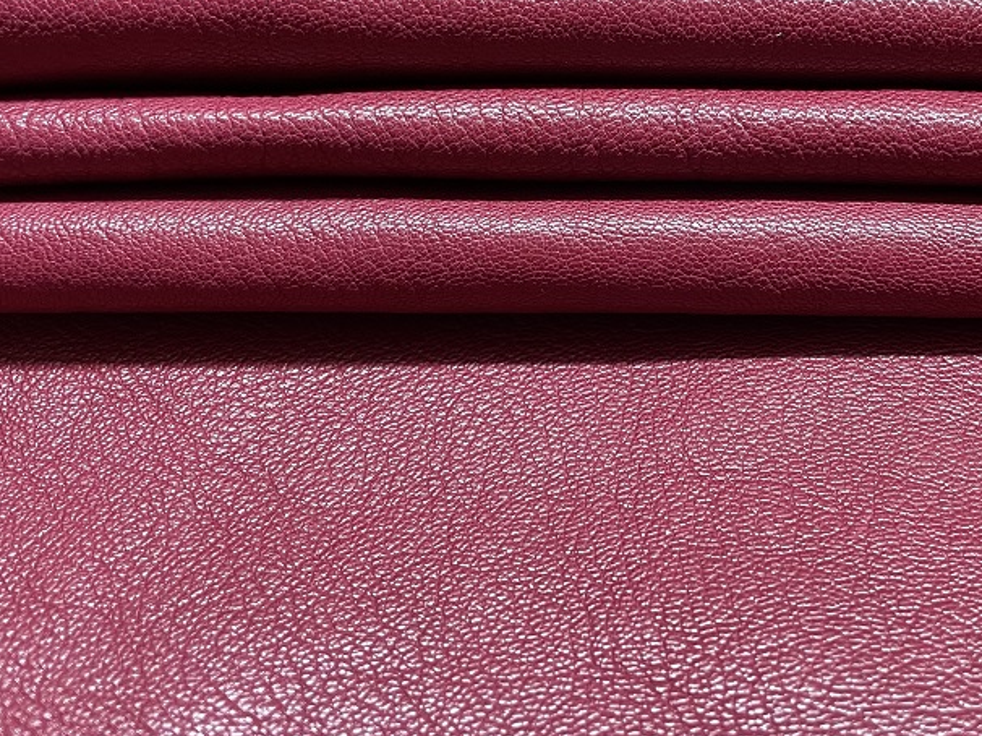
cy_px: 136
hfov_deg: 42.2
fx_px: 1248
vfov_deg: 31.9
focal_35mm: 44
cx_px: 675
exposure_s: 1/60
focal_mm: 4.2
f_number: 1.6
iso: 160
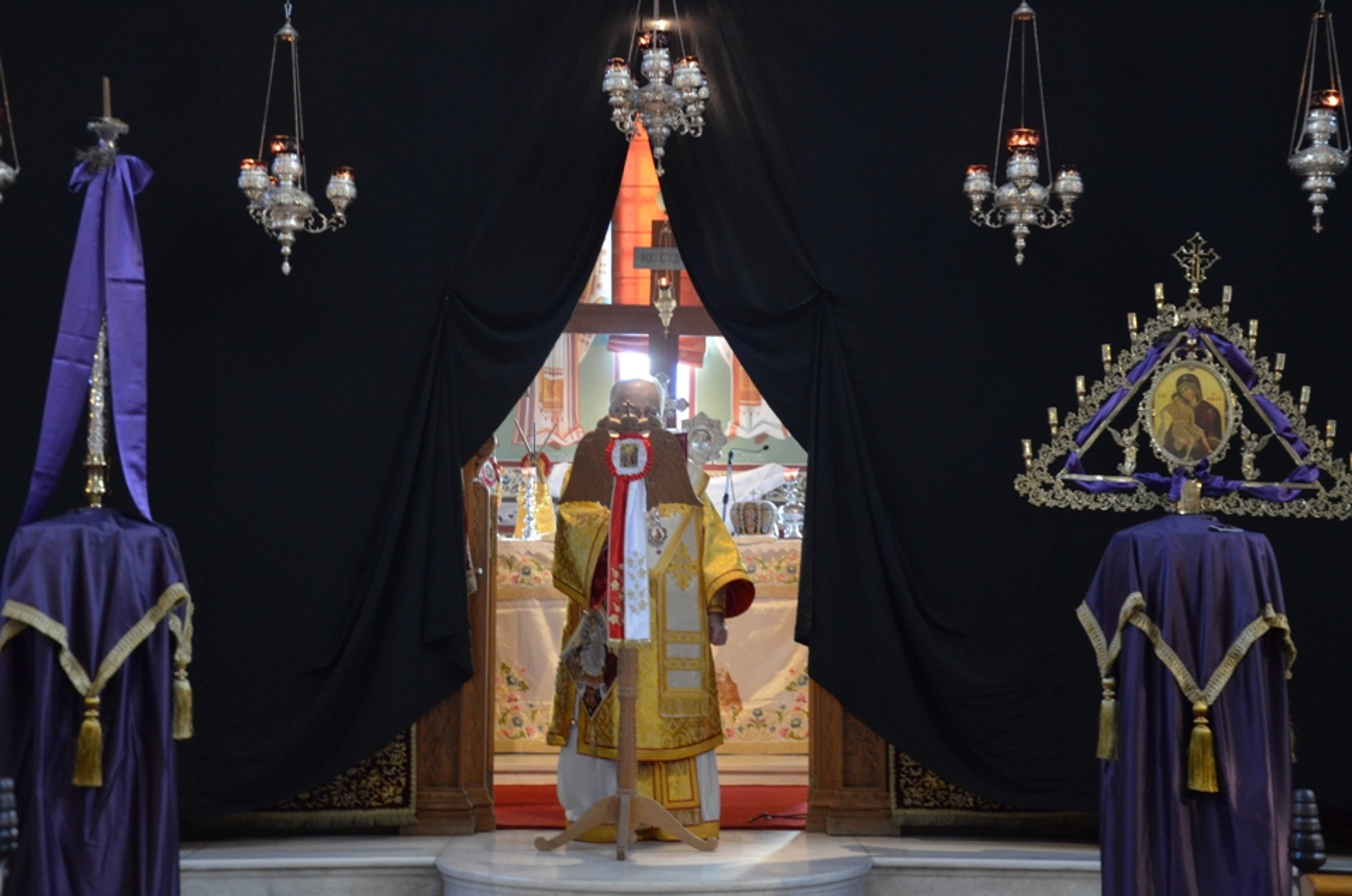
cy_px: 448
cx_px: 676
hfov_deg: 29.9
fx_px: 2530
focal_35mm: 68
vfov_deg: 20.1
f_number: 4.8
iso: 2000
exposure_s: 1/20
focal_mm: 45
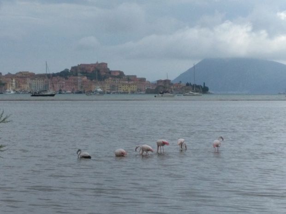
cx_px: 143
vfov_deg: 49.7
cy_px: 107
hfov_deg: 63.4
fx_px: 231
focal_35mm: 28
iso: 101
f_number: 2
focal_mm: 2.96
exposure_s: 1/1983
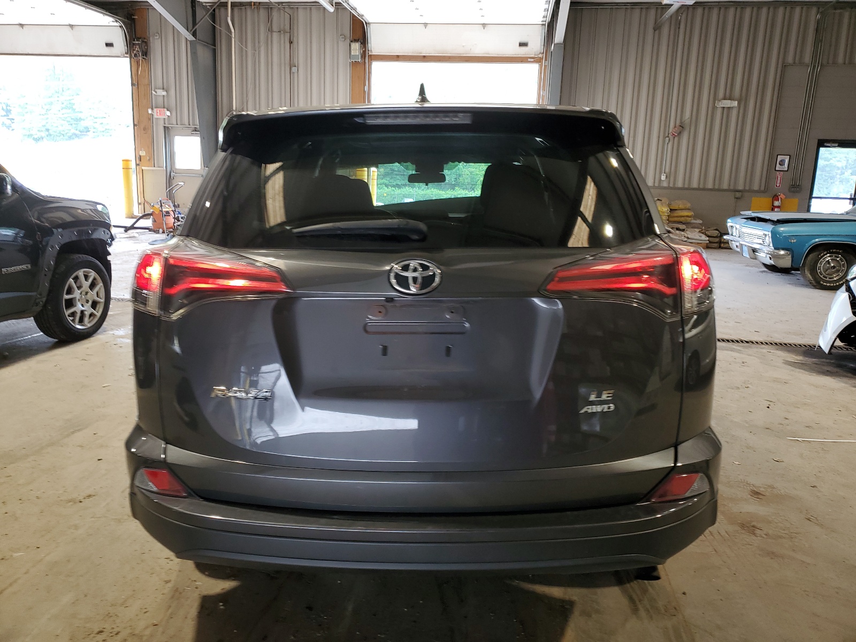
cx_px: 428
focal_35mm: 26
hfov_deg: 67.3
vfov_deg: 53.1
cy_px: 321
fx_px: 643
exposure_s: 1/60.2
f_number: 1.5
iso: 56
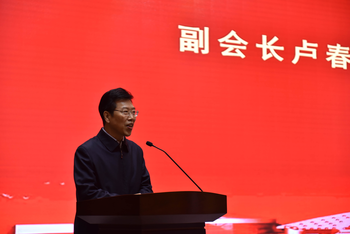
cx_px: 175
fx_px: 681
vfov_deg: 19.5
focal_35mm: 70
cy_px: 117
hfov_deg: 28.8
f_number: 2.8
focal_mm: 70
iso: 1000
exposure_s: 1/400
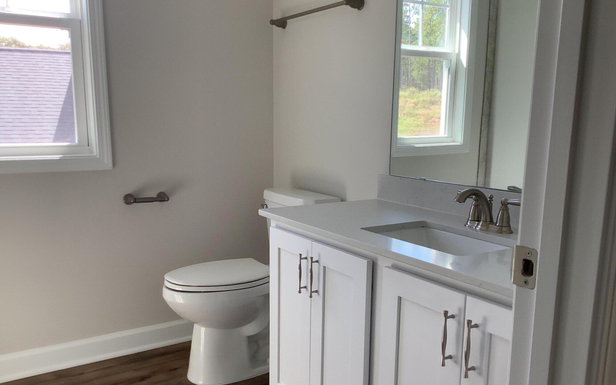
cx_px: 309
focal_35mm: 33
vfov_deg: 38.2
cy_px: 223
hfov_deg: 58.1
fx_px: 554
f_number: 2.4
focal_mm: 3.3
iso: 64
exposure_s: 1/120
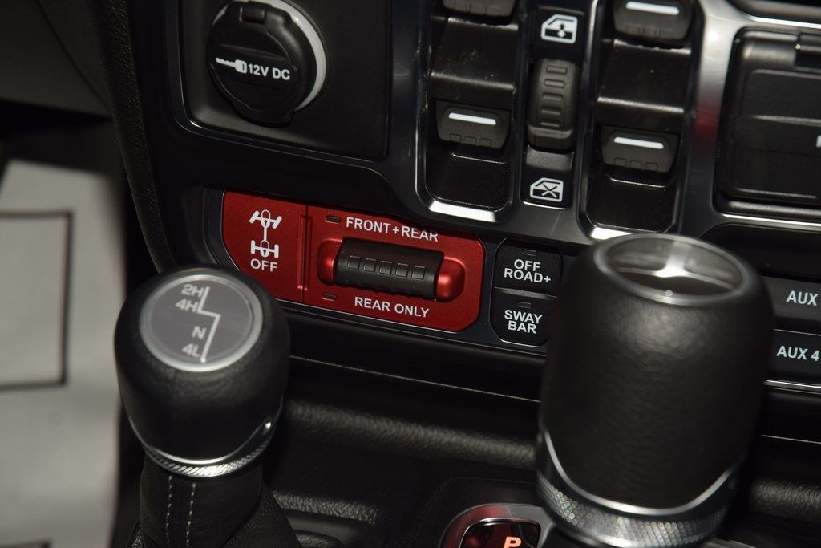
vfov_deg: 13.0
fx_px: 2395
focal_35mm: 105
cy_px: 274
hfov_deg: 19.5
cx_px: 410
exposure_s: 1/125
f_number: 8
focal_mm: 70
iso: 100
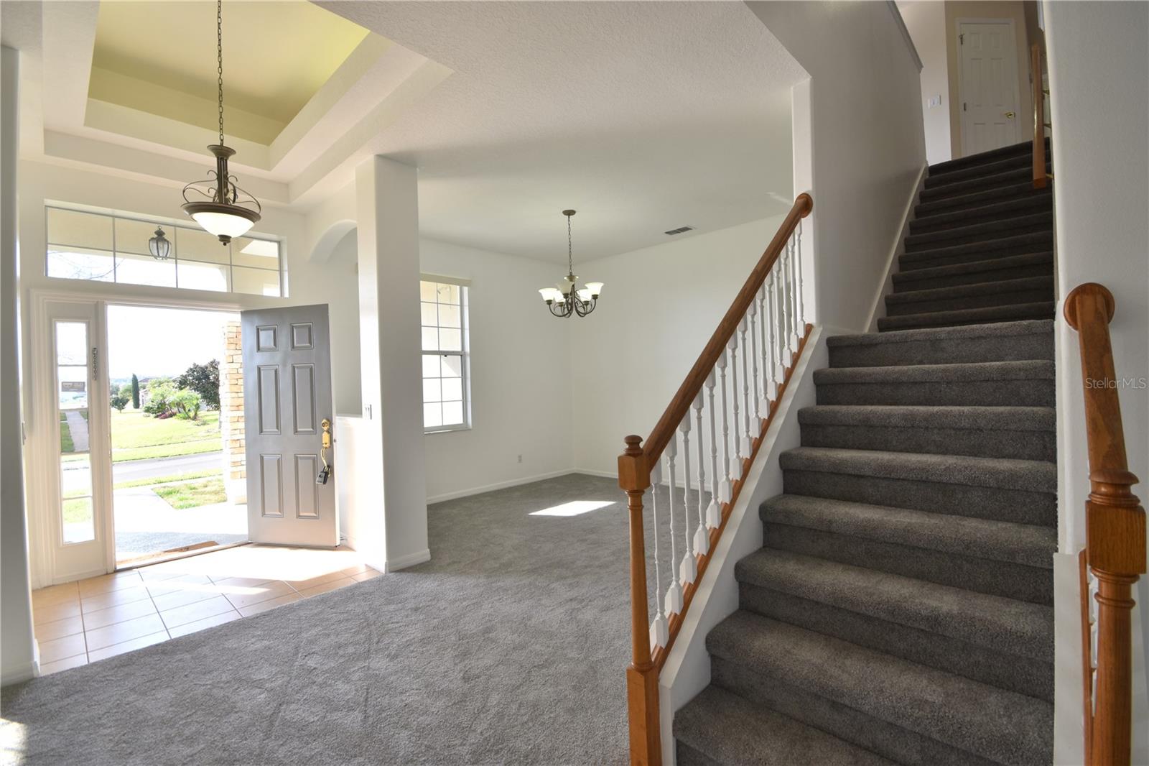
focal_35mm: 15
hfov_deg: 100.4
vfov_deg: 77.3
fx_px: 479
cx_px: 574
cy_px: 383
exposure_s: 1/25
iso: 100
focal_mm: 10
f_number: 10
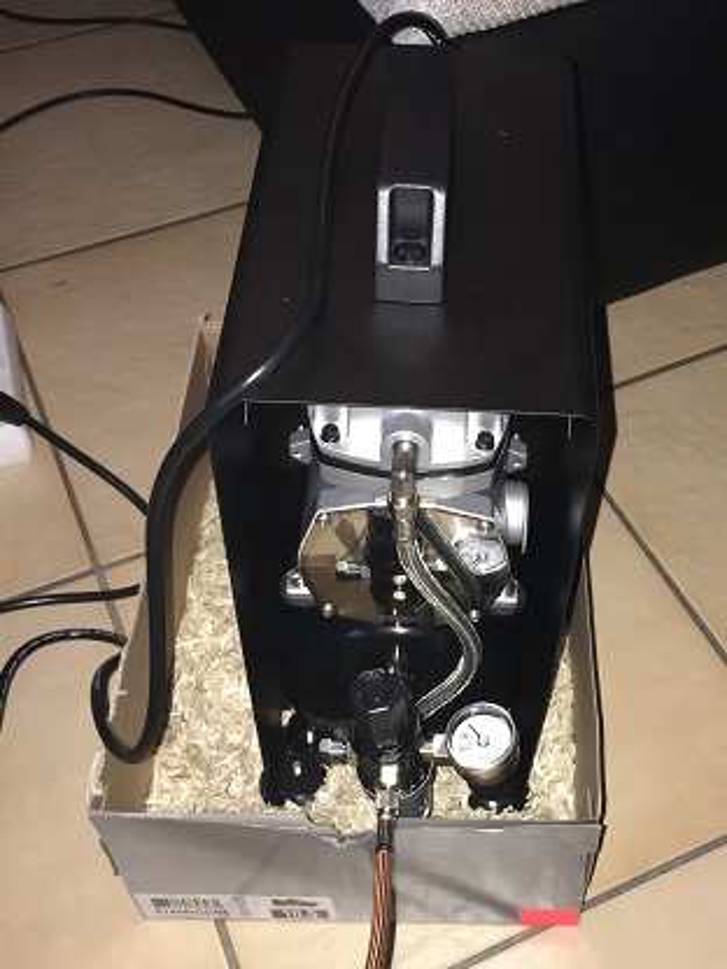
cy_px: 484
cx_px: 364
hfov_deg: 48.2
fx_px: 812
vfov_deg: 61.7
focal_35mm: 29
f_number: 2.2
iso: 64
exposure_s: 1/17
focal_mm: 4.15
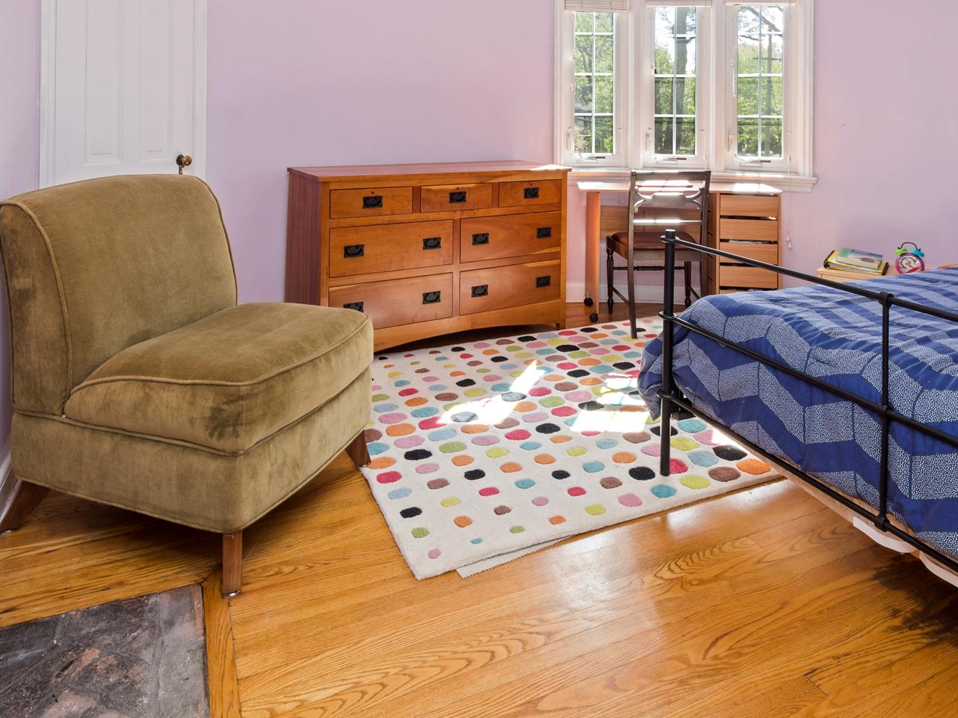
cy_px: 271
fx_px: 581
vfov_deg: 62.6
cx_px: 486
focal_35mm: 21
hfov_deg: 79.0
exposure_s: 1/15
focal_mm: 10
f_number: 8
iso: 100
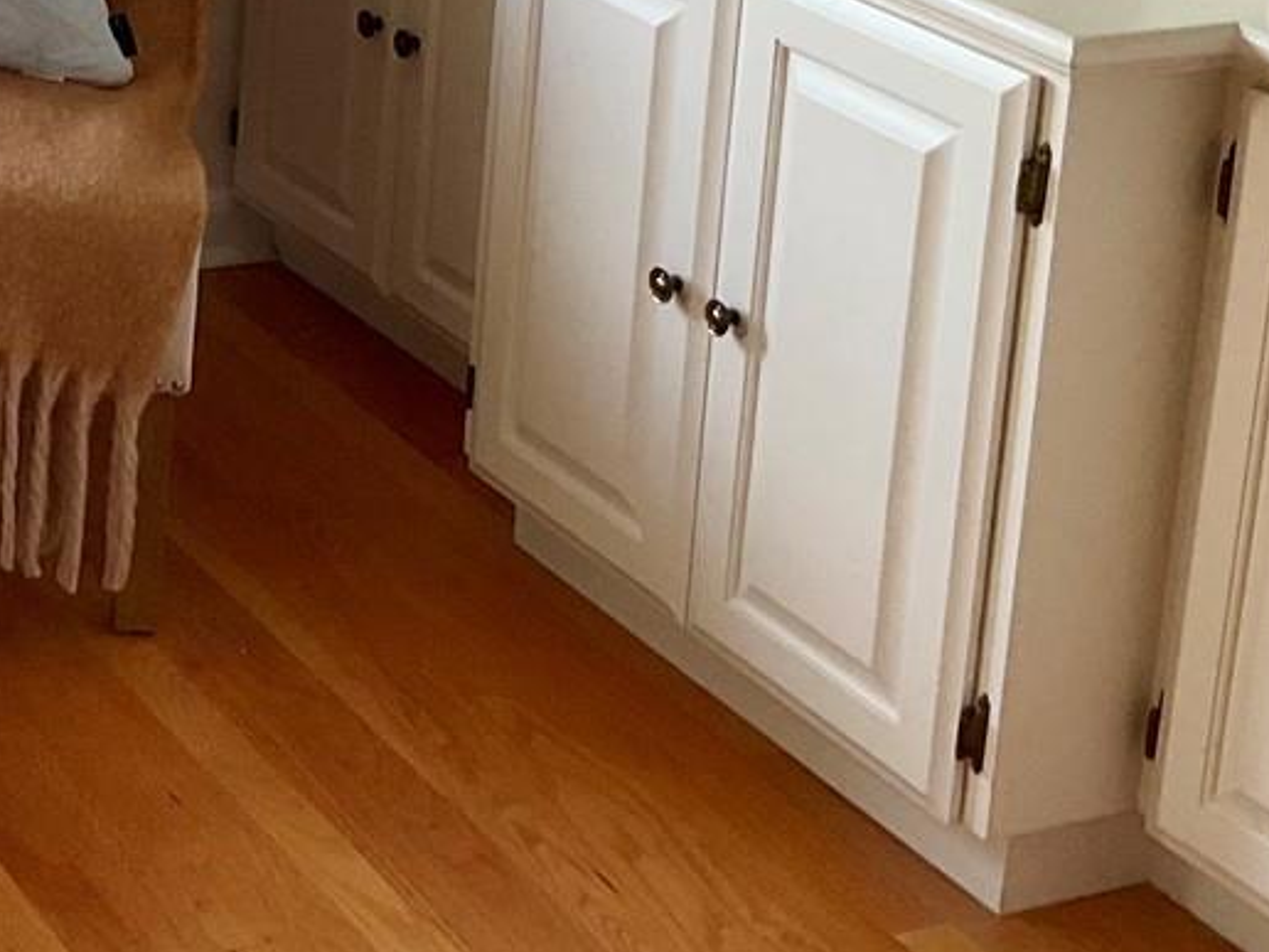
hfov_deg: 20.4
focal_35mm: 90
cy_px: -288
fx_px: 3299
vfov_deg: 15.6
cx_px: -236
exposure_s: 1/120
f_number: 1.8
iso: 25
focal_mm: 3
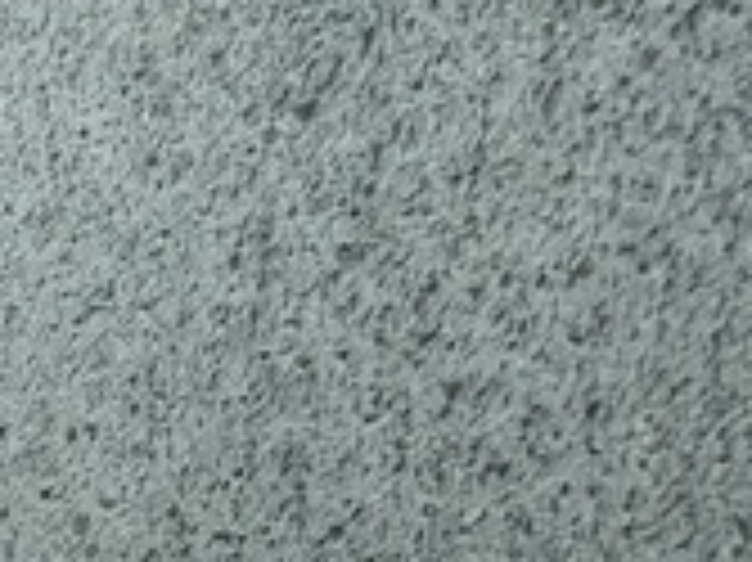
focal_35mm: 115
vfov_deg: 12.6
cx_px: -1995
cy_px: 670
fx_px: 2496
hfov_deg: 9.1
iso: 50
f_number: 2.2
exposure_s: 1/221
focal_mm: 1.76
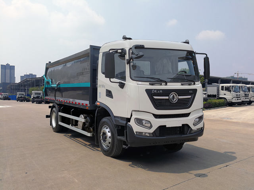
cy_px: 95
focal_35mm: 27
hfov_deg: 65.3
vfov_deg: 51.4
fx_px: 198
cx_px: 127
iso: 50
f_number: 2.2
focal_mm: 3.95
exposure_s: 1/1818
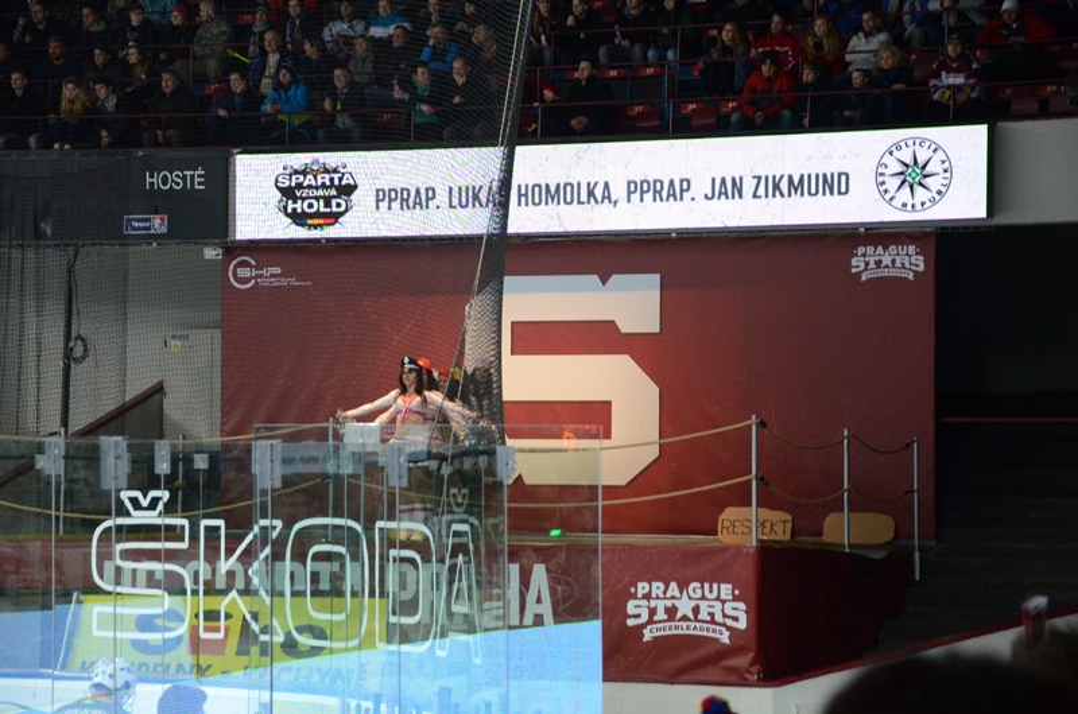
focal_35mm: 112
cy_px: 357
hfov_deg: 18.2
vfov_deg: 12.1
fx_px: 3362
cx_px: 539
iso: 2000
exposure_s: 1/125
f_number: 5.3
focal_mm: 75
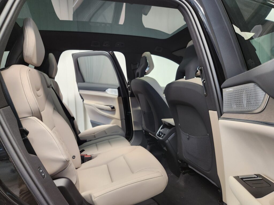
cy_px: 102
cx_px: 137
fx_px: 182
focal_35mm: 23
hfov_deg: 73.9
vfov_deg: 58.9
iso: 400
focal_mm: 5.4
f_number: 1.8
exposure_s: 1/100
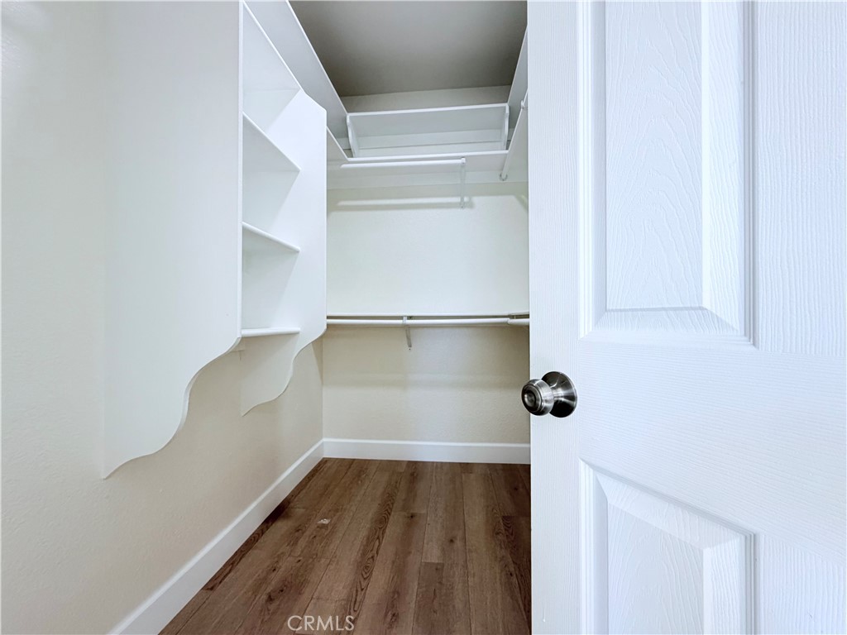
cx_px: 424
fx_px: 343
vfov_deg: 85.7
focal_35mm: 14
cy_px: 318
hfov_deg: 102.1
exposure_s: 1/120
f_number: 2.2
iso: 320
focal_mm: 2.22
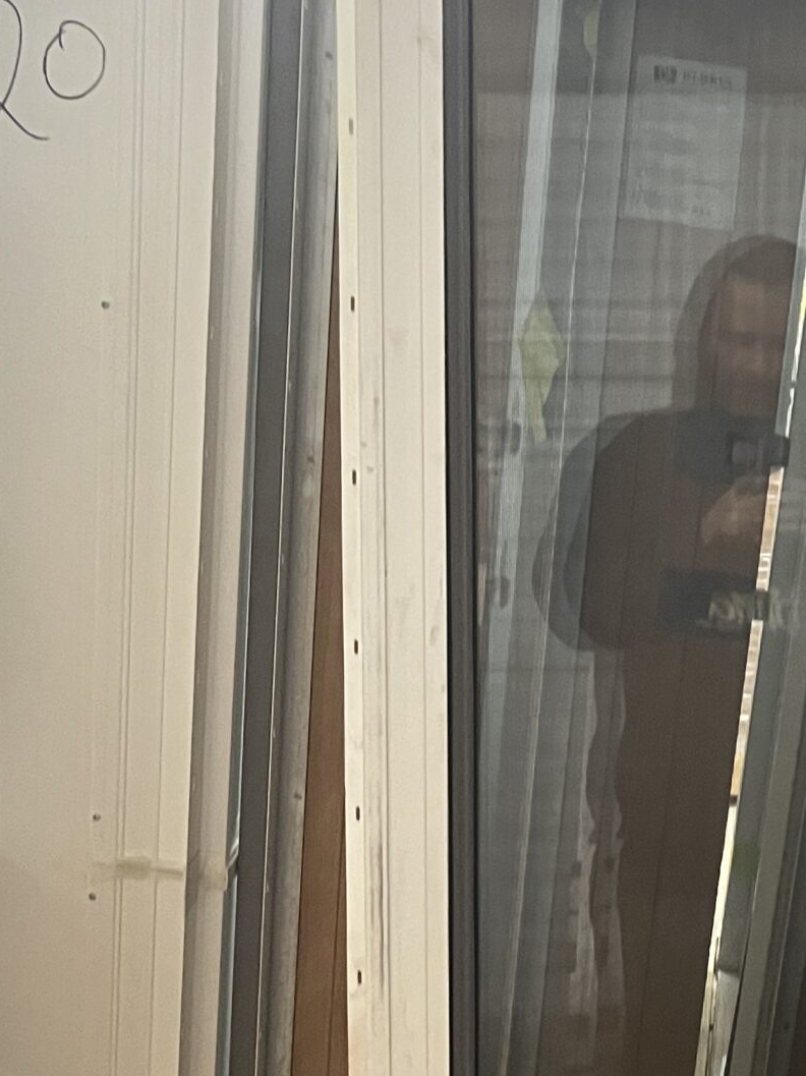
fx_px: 1957
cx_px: 948
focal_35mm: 63
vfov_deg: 30.6
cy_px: 650
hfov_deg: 21.7
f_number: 1.6
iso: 500
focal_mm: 5.1
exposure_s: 1/30
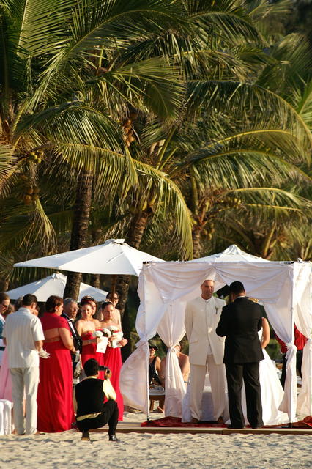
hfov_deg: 3.1
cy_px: 234
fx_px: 5856
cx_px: 156
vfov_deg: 4.6
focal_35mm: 450
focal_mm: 300
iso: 200
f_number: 7.1
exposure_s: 1/500
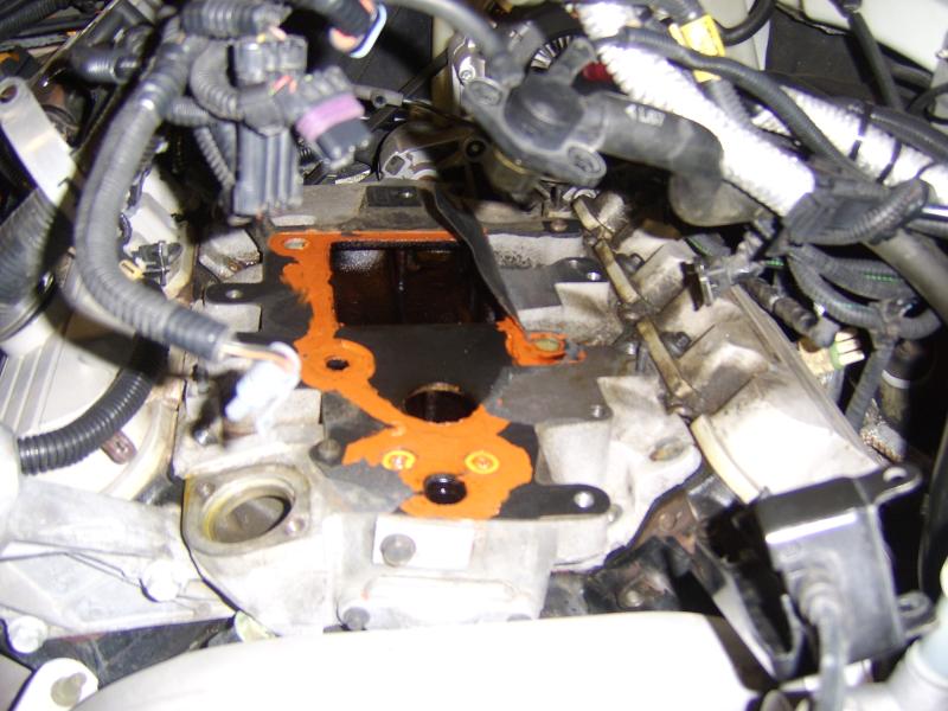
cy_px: 356
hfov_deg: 58.4
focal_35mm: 31
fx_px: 849
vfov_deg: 45.4
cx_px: 474
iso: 141
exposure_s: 1/30
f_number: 2.7
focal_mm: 8.13
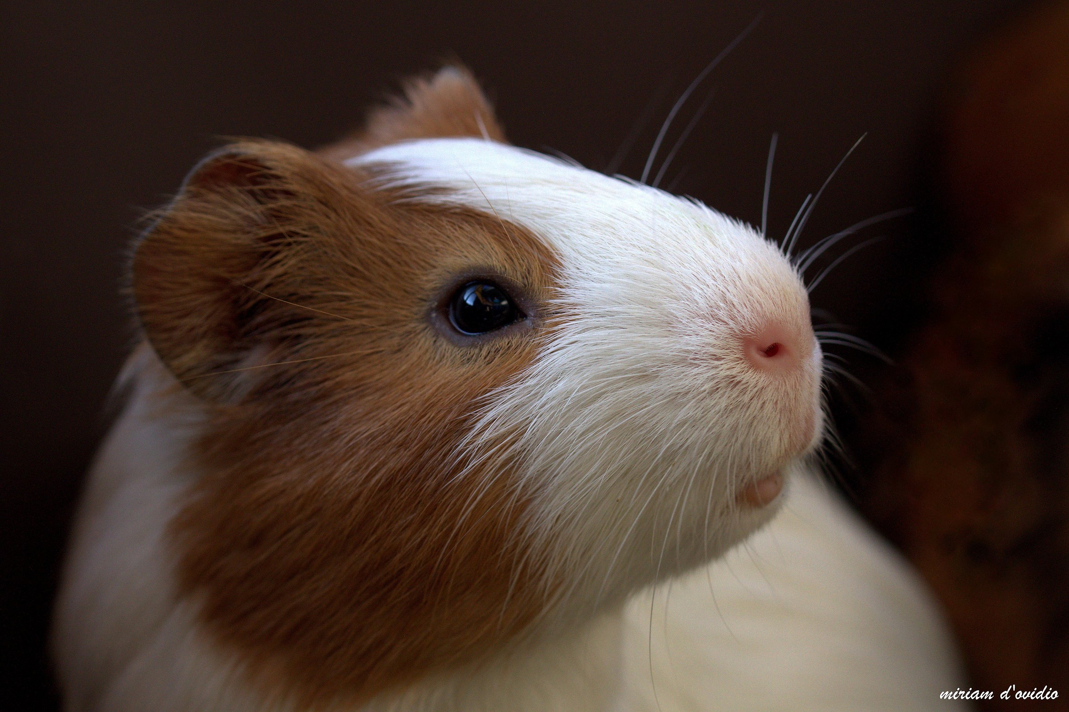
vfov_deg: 9.7
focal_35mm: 141
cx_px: 534
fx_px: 4185
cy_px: 356
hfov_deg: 14.6
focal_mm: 90
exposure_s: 1/320
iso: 640
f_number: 5
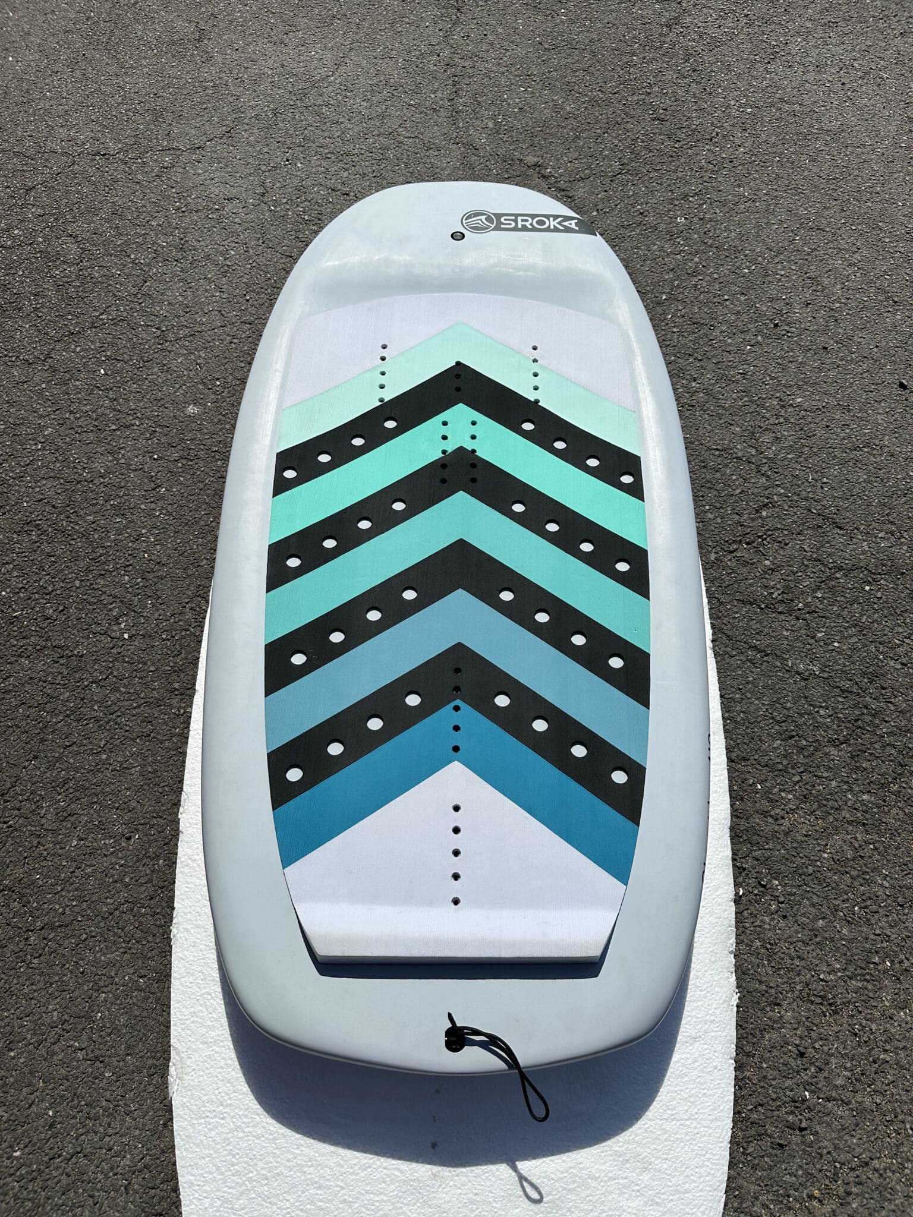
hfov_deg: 56.8
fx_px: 844
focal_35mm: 24
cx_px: 456
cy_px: 608
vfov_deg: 71.6
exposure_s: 1/15625
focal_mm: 6.86
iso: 80
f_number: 1.78
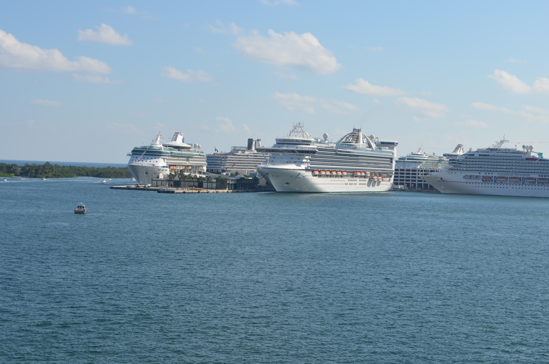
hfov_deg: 24.7
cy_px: 182
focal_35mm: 82
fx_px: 1256
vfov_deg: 16.5
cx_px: 274
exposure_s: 1/320
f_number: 9
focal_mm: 55
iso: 100
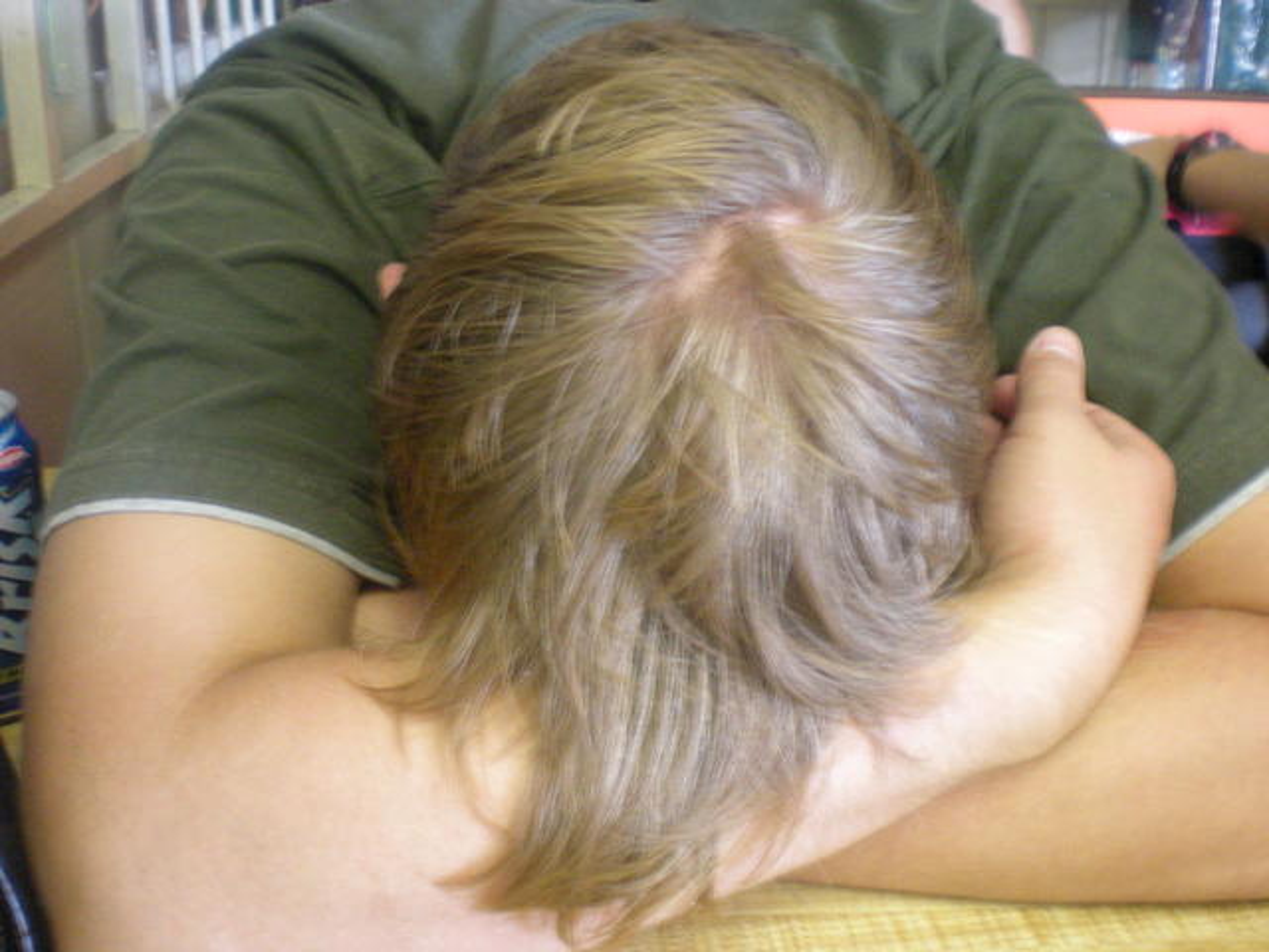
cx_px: 634
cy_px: 476
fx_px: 1393
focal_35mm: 38
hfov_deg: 49.0
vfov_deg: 37.7
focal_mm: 6.3
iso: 400
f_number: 3.1
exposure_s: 1/5.3
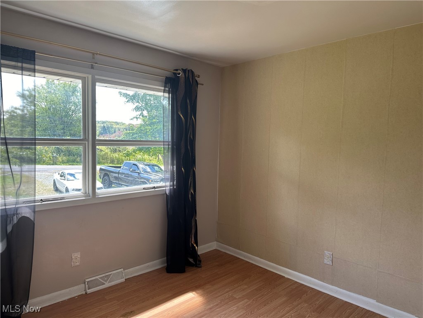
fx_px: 293
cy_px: 159
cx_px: 212
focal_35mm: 24
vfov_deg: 56.8
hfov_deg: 71.6
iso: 80
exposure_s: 1/198
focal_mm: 6.86
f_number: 1.78
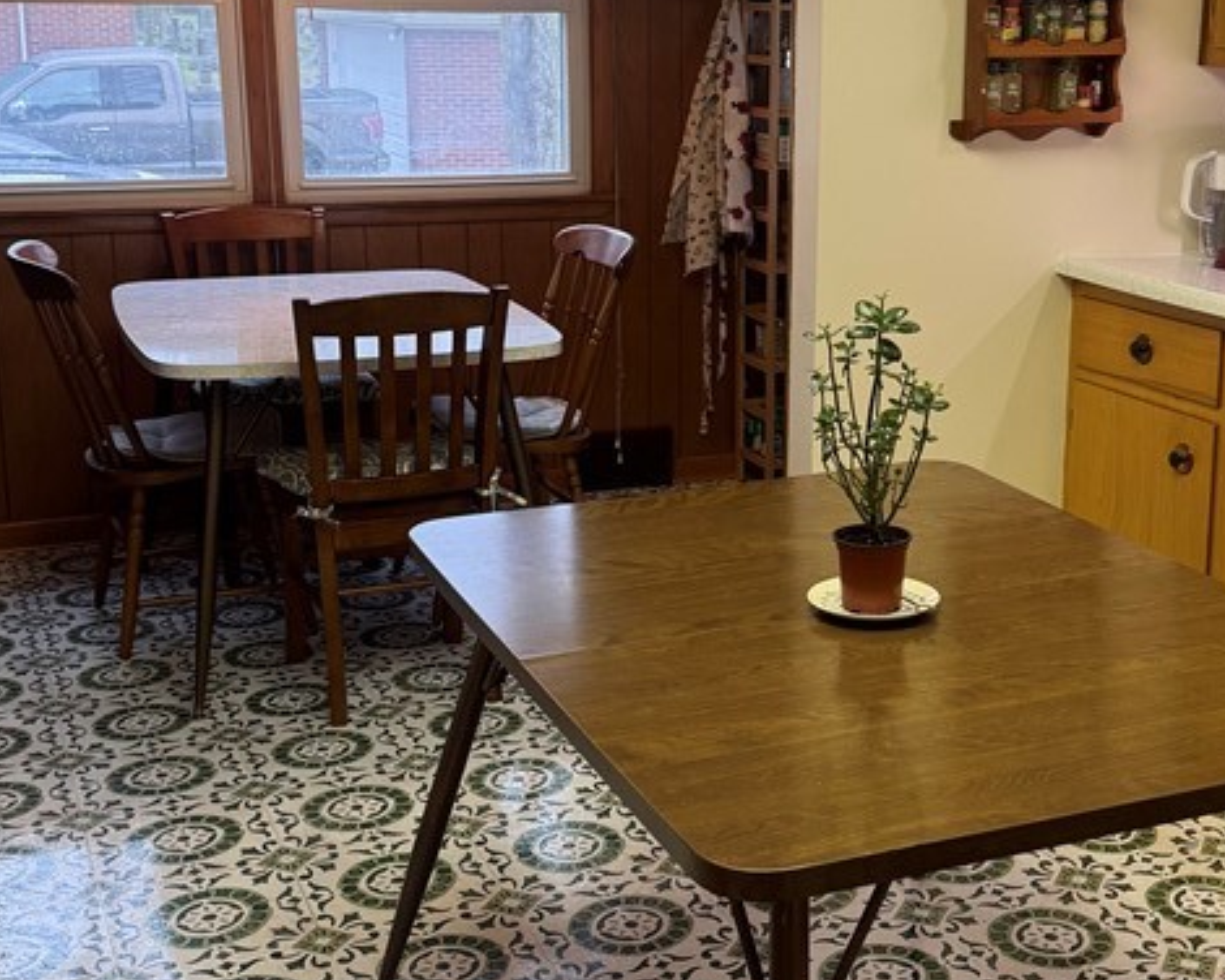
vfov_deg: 29.7
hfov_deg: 36.4
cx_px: 779
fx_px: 1849
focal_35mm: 51
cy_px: 430
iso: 200
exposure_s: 1/60
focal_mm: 6.76
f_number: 1.78
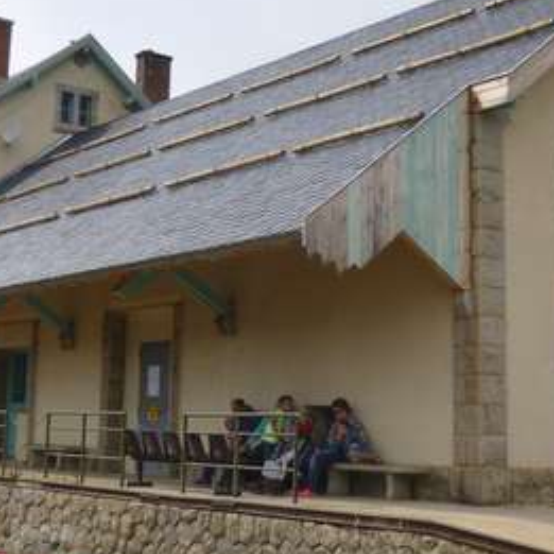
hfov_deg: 26.5
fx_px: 1177
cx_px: 244
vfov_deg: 26.4
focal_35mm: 65
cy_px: 204
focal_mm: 4.5
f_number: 3.1
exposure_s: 1/1300
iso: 100
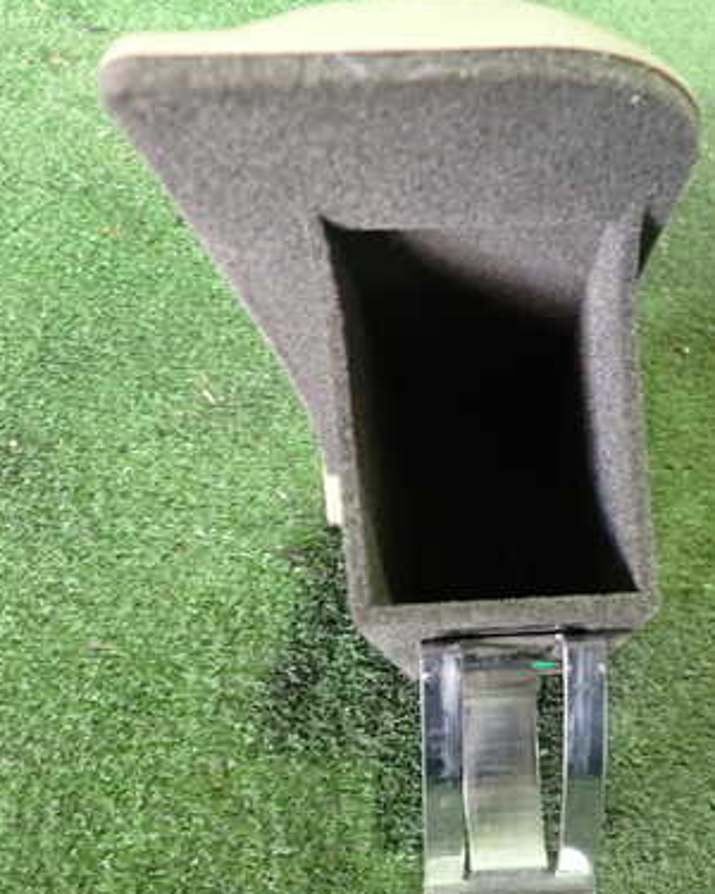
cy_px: 453
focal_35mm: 39
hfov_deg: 38.2
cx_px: 393
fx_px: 1032
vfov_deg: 46.8
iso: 500
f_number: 2
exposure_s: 1/30
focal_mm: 4.5
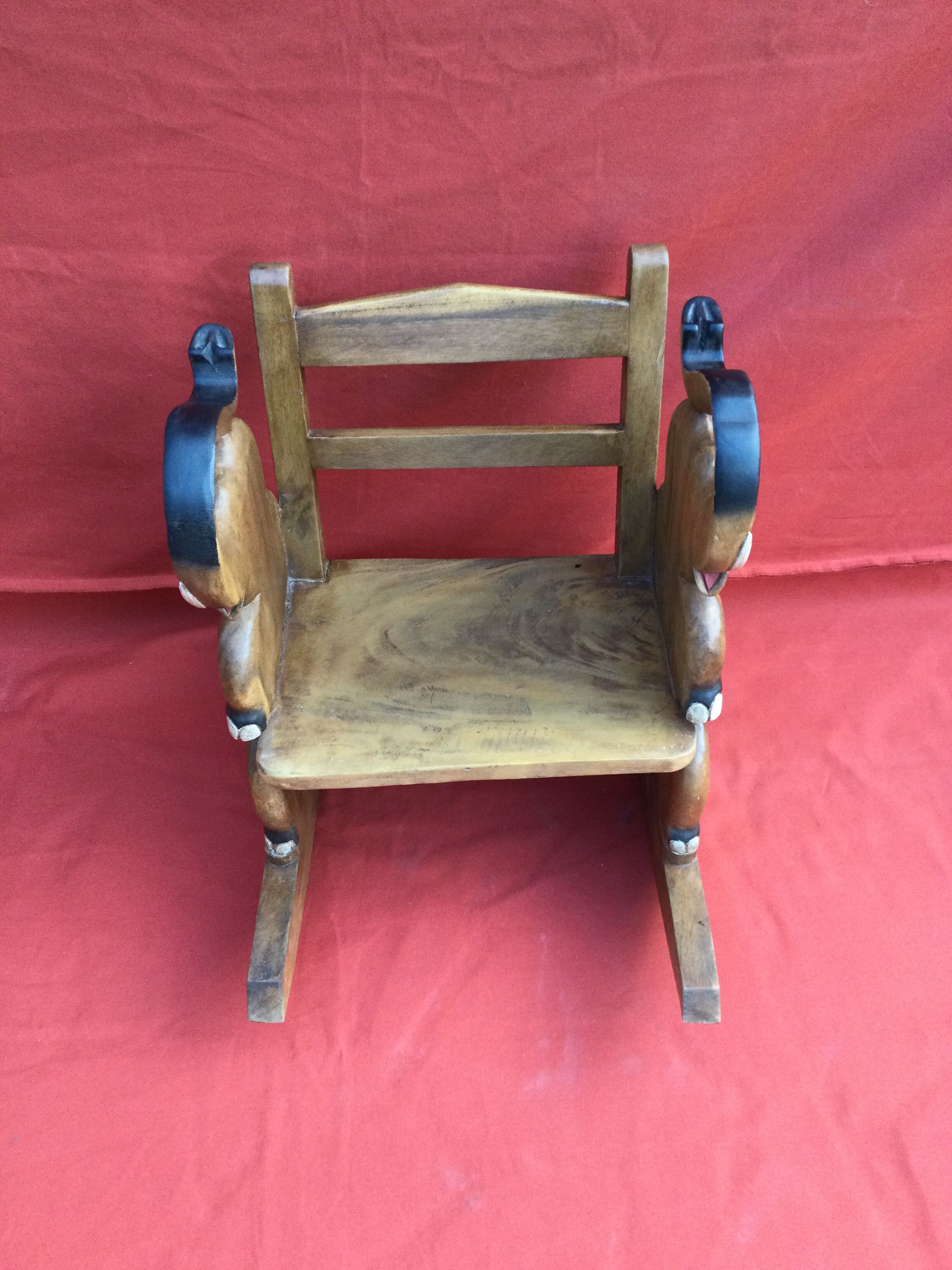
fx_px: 1137
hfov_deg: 45.4
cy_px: 635
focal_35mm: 31
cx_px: 476
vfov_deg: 58.4
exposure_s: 1/33
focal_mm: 3.3
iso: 64
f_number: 2.4
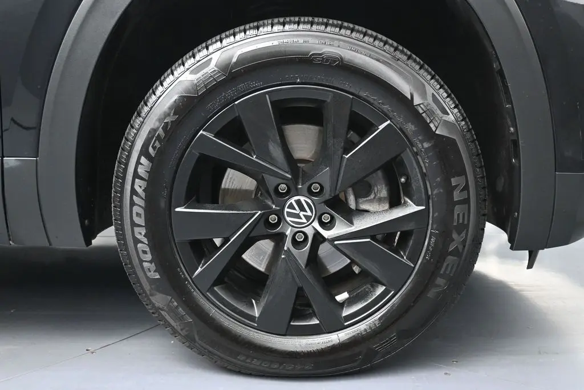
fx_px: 596
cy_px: 195
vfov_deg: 36.2
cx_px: 292
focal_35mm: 37
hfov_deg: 52.2
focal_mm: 24.5
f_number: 4.2
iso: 2800
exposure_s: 1/125
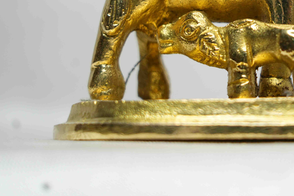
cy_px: -19
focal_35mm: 234
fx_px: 1911
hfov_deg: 8.8
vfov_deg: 5.8
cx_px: 267
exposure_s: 1/60
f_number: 5.6
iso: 250
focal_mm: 105
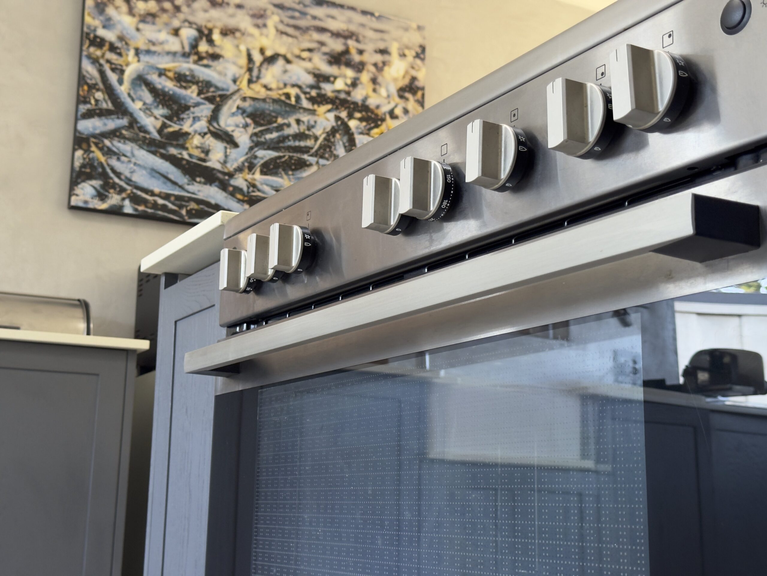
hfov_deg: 39.7
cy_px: 288
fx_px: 1064
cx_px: 384
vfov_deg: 30.3
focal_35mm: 48
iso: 200
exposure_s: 1/50
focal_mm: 6.76
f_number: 1.78
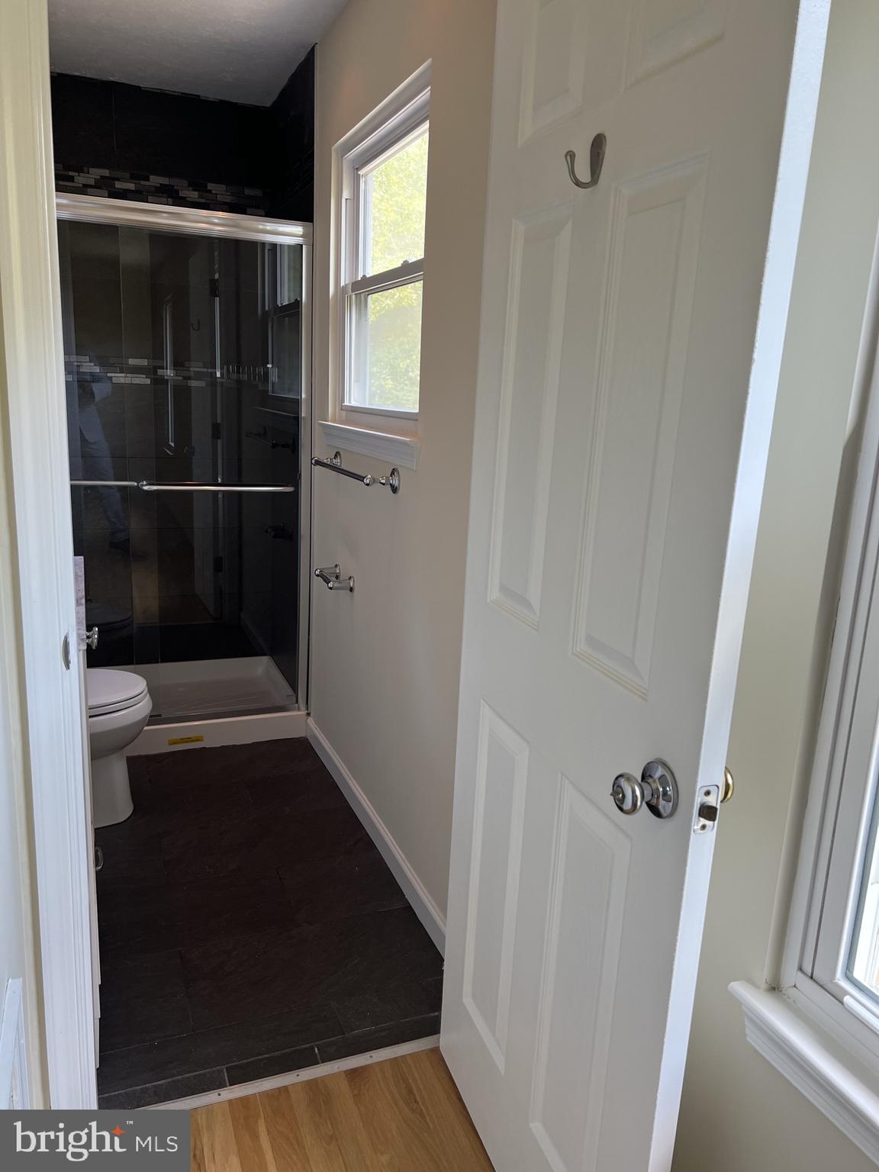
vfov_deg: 67.3
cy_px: 586
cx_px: 440
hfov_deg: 53.1
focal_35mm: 26
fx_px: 880
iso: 80
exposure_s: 1/60
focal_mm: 5.7
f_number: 1.5
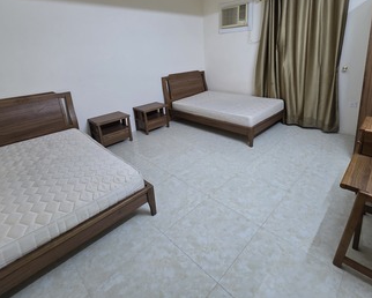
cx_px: 202
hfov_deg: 86.1
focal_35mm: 18
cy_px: 102
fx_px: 198
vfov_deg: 71.9
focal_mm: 2.2
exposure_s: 1/100
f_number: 1.9
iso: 160
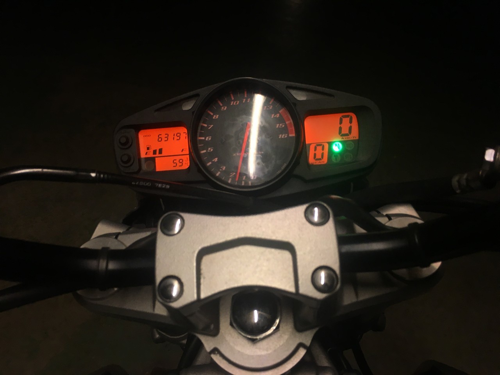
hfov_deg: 61.7
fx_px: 419
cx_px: 250
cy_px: 188
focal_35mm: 29
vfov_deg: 48.2
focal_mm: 4.15
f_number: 2.2
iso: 40
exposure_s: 1/30
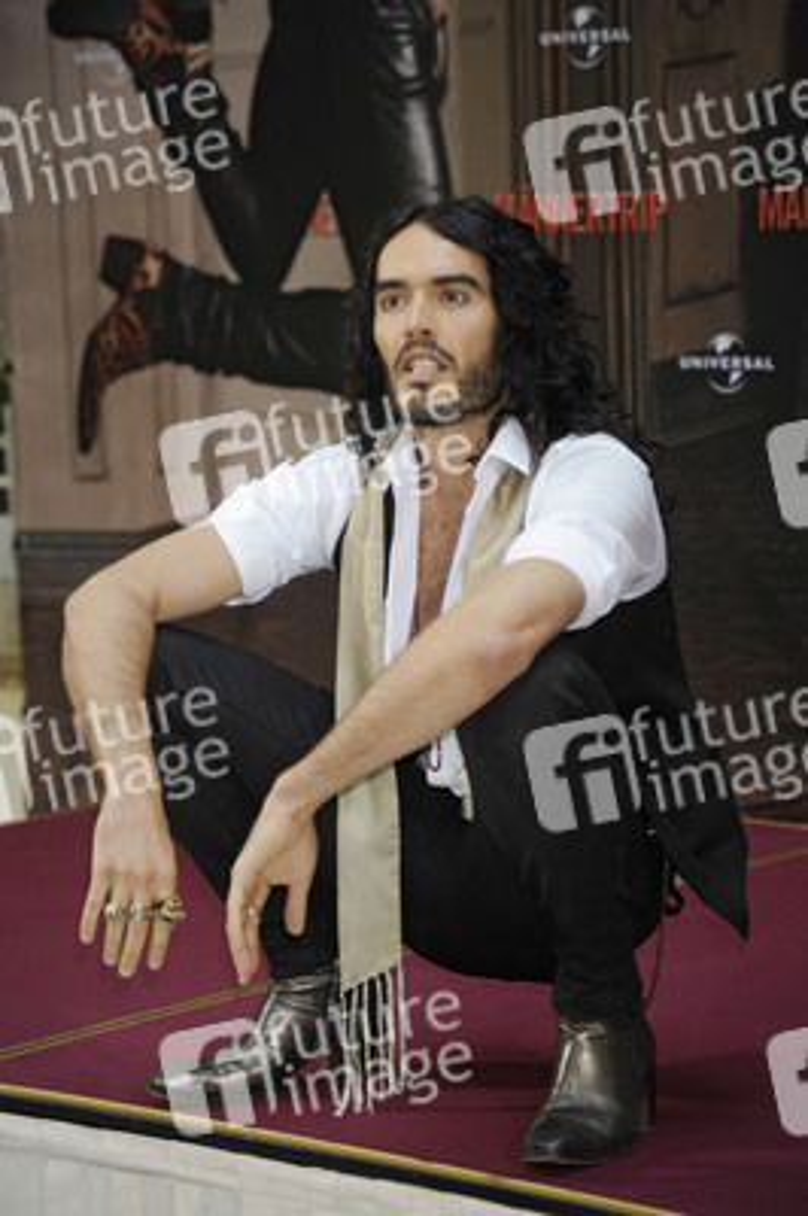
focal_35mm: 122
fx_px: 4114
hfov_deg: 11.2
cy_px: 608
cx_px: 404
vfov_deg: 16.8
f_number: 4.2
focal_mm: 122
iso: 1000
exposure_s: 1/160
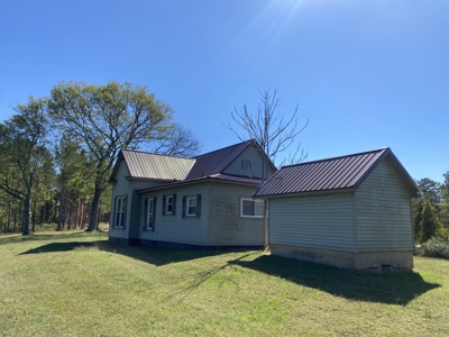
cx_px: 224
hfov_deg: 67.3
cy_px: 168
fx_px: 337
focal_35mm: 26
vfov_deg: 53.1
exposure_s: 1/3125
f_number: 1.8
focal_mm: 4.25
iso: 32
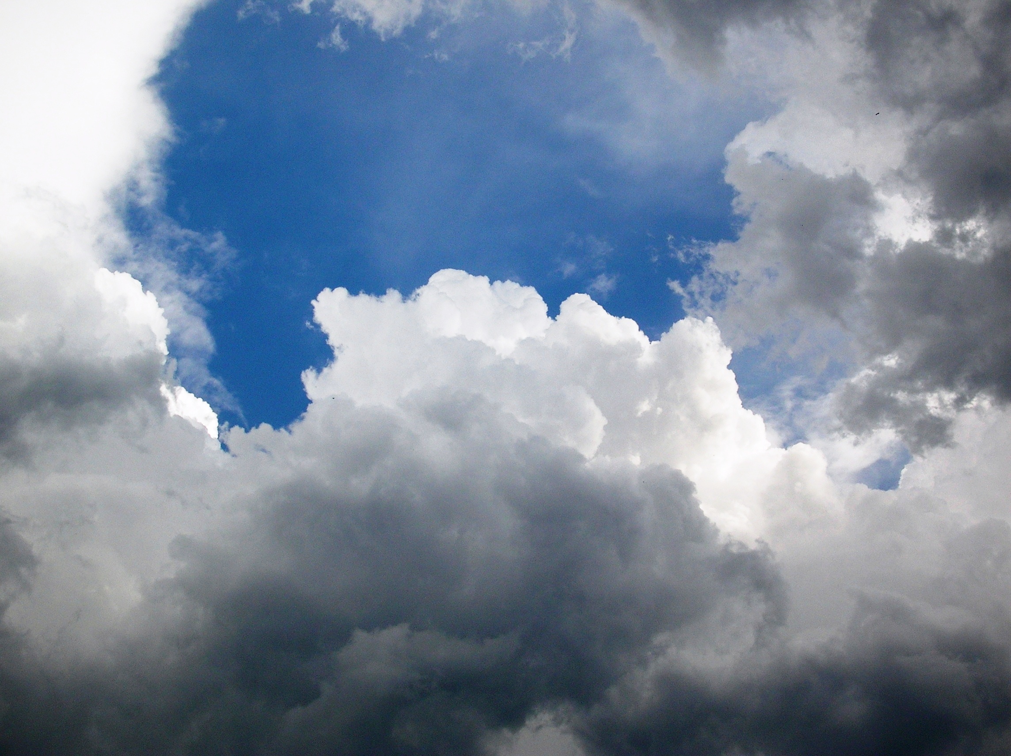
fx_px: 1897
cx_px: 506
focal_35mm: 65
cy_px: 378
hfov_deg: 29.8
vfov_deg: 22.6
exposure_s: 1/900
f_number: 3.7
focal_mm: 10.9
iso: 50
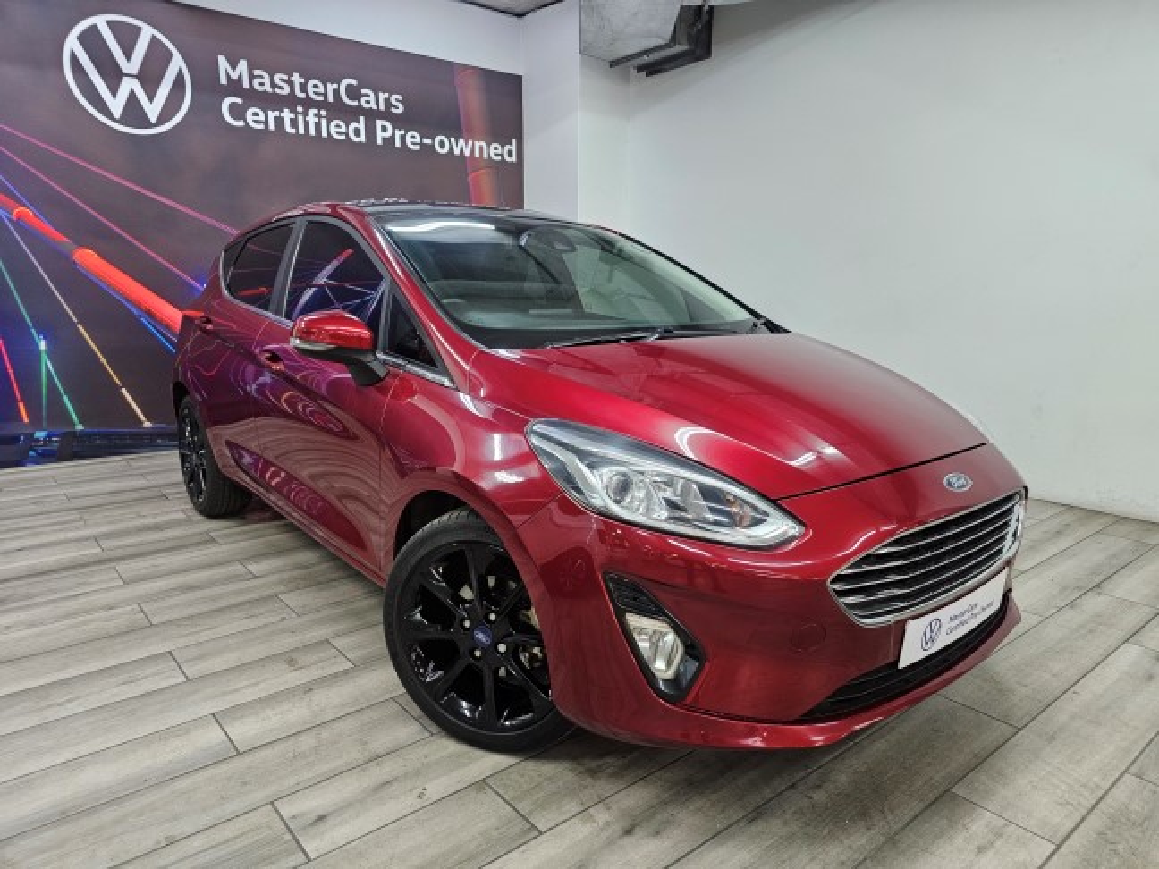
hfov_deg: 73.9
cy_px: 434
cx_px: 580
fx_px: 770
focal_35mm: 23
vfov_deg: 58.9
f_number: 1.7
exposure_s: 1/100
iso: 500
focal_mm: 6.3
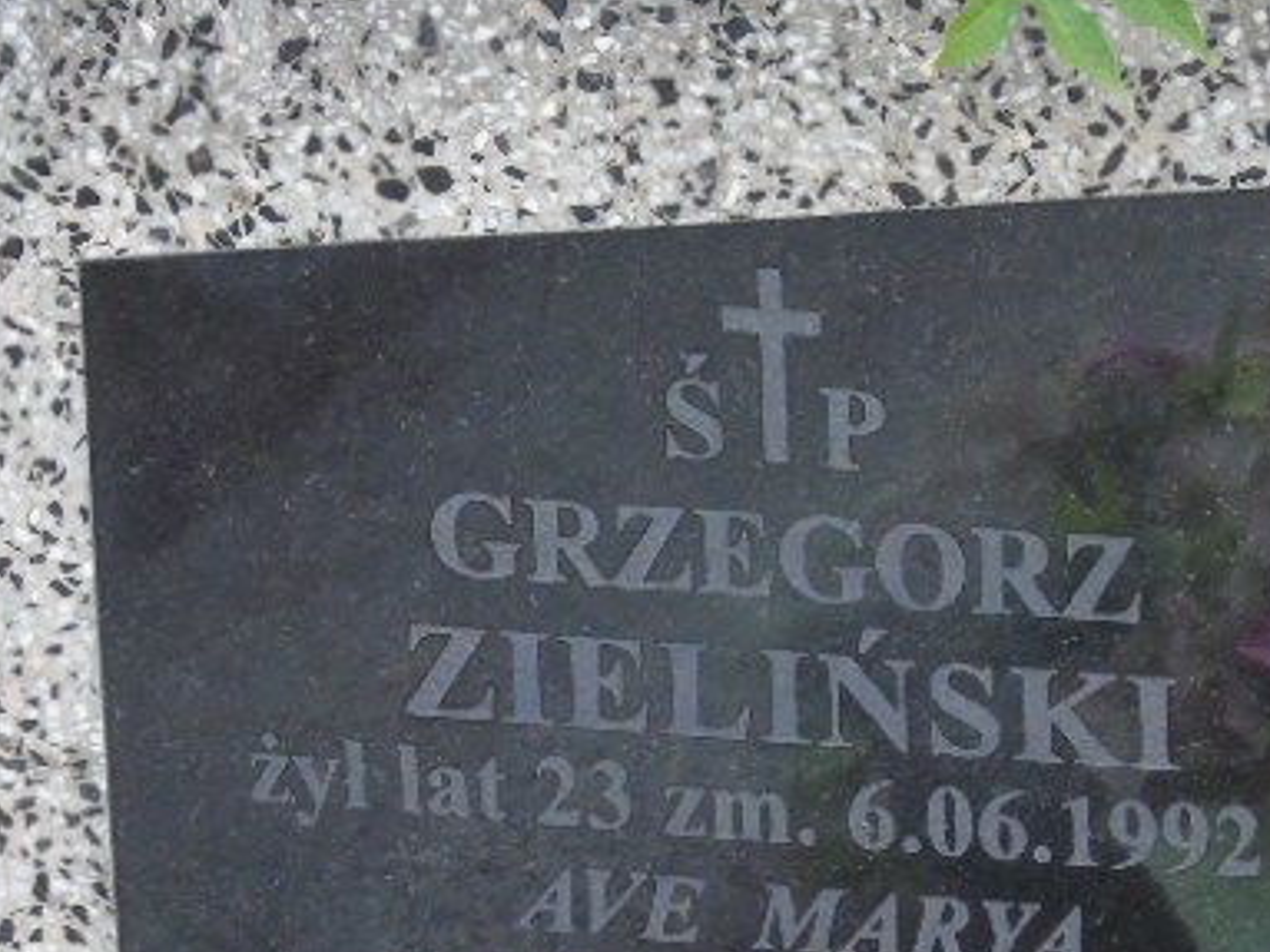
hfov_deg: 6.4
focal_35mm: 311
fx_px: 11406
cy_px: 756
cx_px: 756
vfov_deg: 4.8
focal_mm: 33
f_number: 5
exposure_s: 1/100
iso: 400
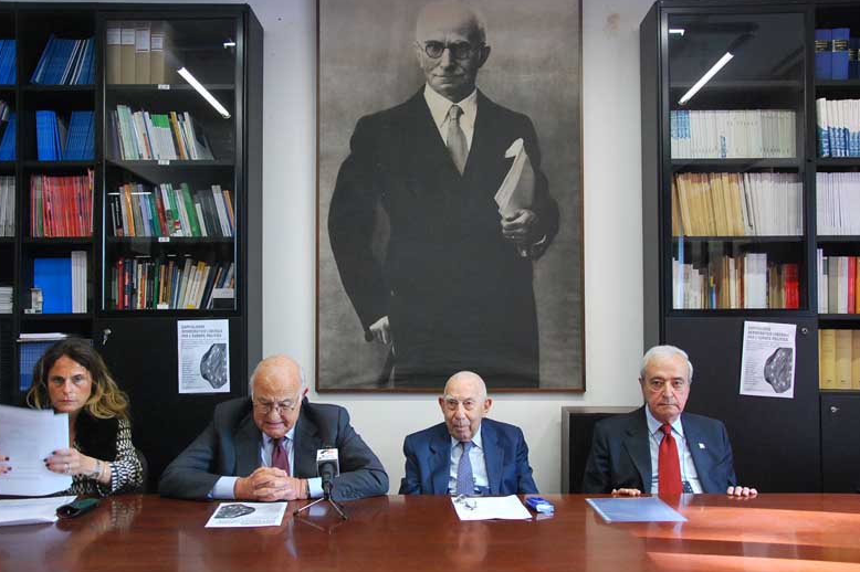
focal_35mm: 34
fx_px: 812
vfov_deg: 38.8
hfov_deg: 55.8
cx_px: 426
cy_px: 292
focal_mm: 22
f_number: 3.8
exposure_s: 1/30
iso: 1000
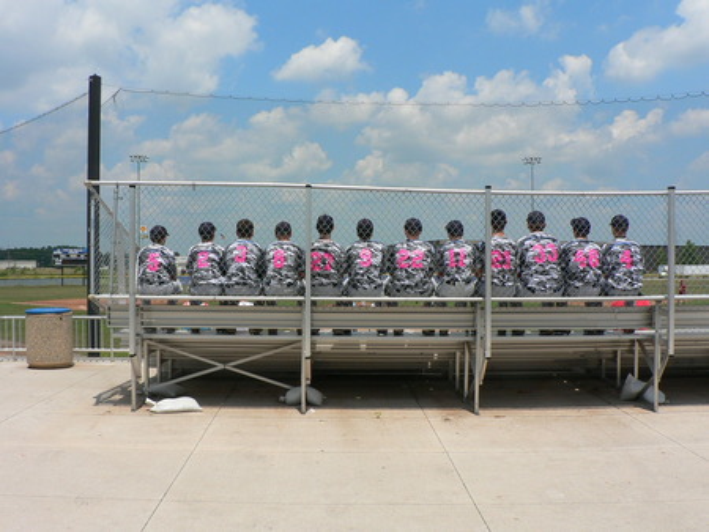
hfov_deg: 51.3
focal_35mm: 36
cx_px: 354
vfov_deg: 39.7
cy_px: 266
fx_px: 738
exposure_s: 1/500
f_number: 5.6
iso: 80
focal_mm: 6
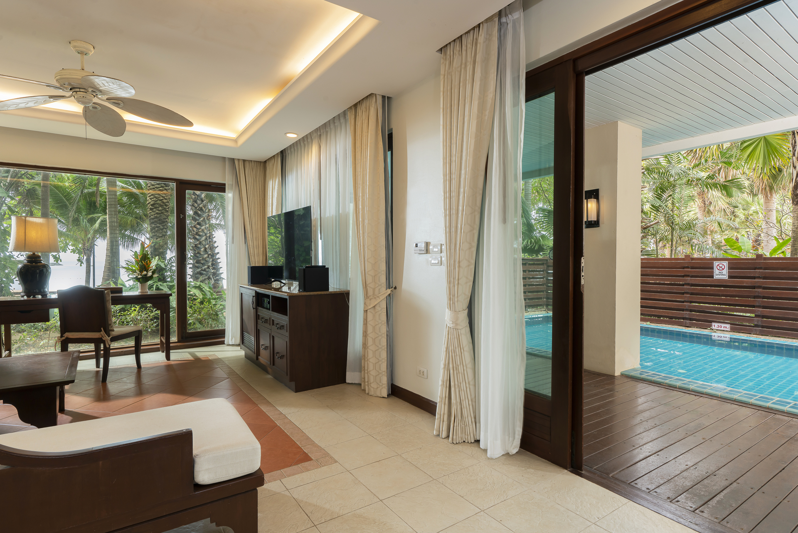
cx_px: 399
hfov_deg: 96.7
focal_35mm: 16
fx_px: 355
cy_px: 266
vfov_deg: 73.8
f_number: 13
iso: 250
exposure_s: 1/2.5
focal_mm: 16
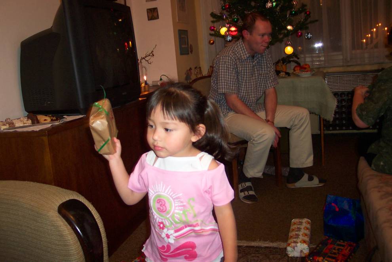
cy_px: 131
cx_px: 196
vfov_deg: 35.1
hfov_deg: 50.7
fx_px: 414
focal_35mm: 38
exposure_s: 1/30
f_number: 2.8
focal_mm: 8
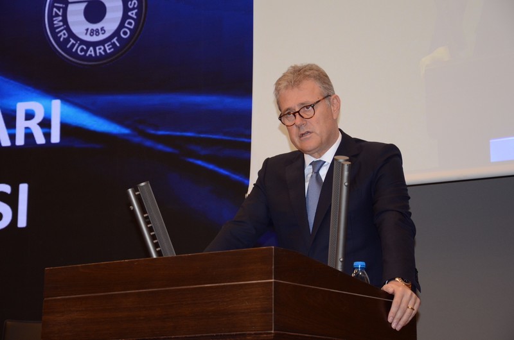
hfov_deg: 22.0
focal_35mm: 93
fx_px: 1325
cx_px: 257
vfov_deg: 14.6
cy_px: 170
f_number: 5.3
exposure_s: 1/60
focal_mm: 62
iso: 1000
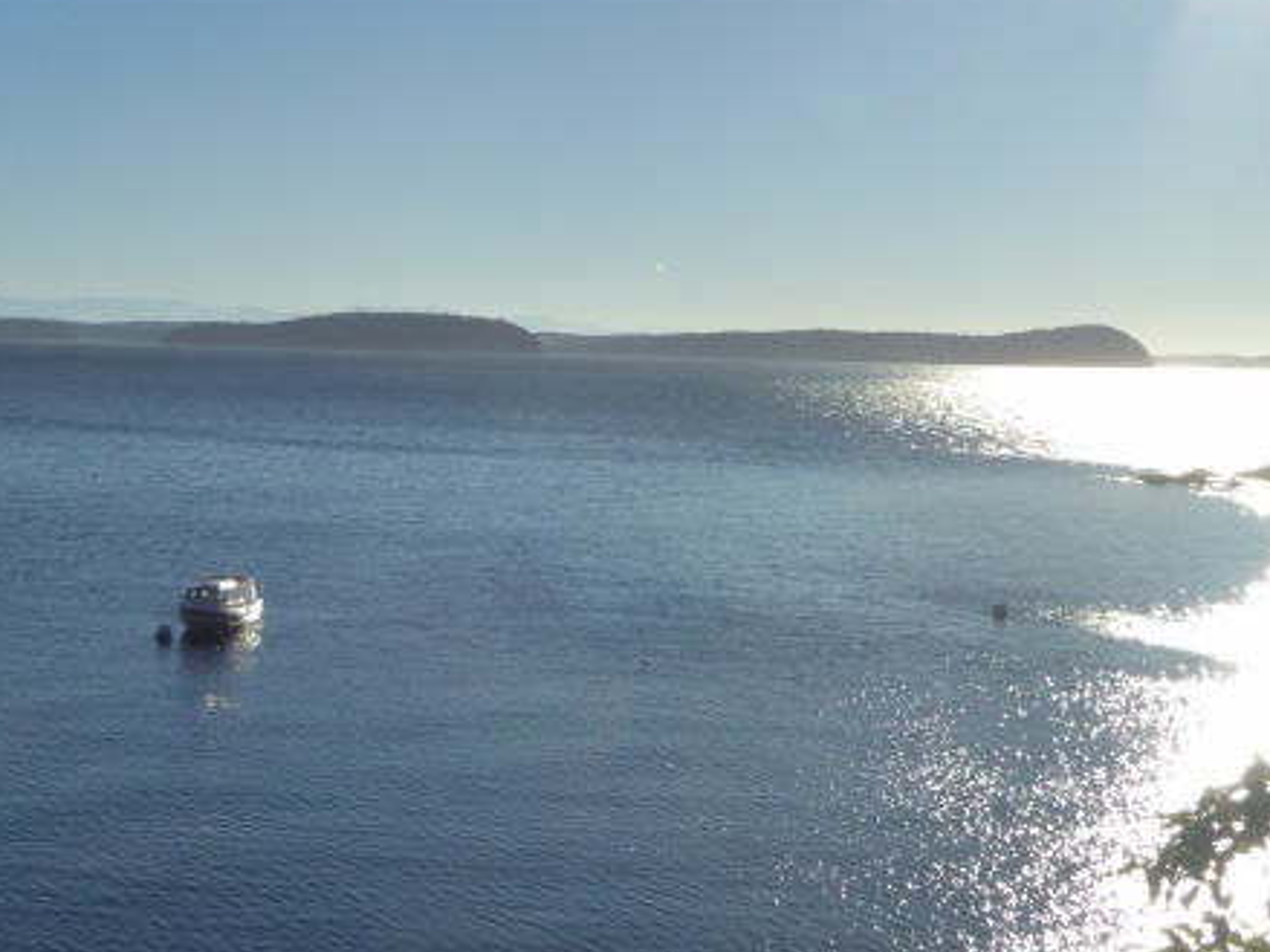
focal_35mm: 62
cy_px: 570
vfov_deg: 23.6
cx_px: 356
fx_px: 2274
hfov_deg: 30.8
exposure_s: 1/2000
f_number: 4
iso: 160
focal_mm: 5.8
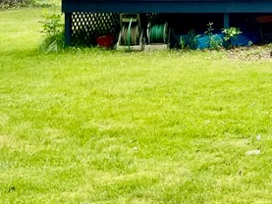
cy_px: -41
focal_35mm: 96
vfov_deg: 14.9
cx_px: 482
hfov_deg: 17.0
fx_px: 755
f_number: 1.8
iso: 32
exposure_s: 1/752
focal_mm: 4.25
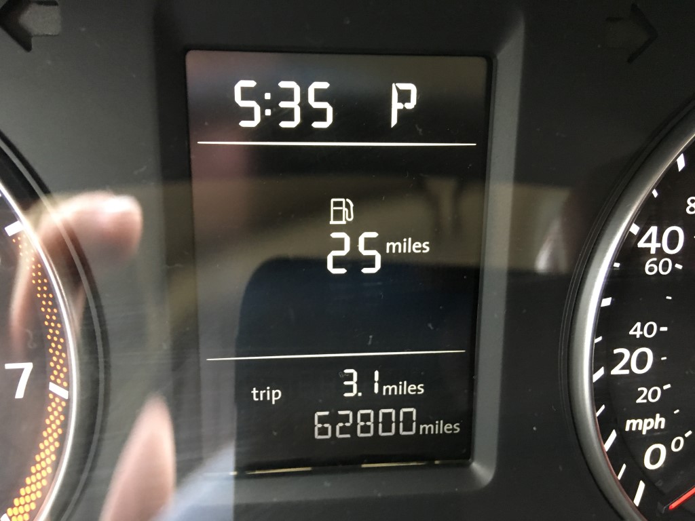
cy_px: 260
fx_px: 582
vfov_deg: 48.2
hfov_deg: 61.7
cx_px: 348
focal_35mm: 29
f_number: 2.2
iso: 200
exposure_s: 1/24
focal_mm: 4.15
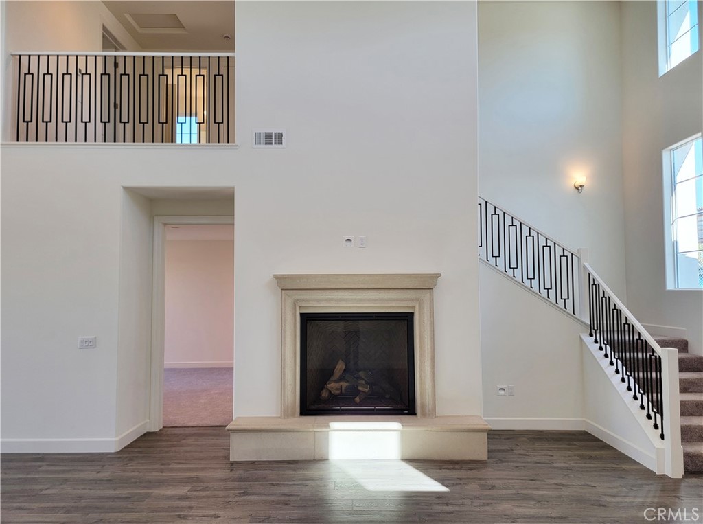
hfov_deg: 71.7
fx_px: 486
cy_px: 262
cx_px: 352
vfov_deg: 56.6
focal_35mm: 24
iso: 40
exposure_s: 1/120
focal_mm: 6.7
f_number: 1.8
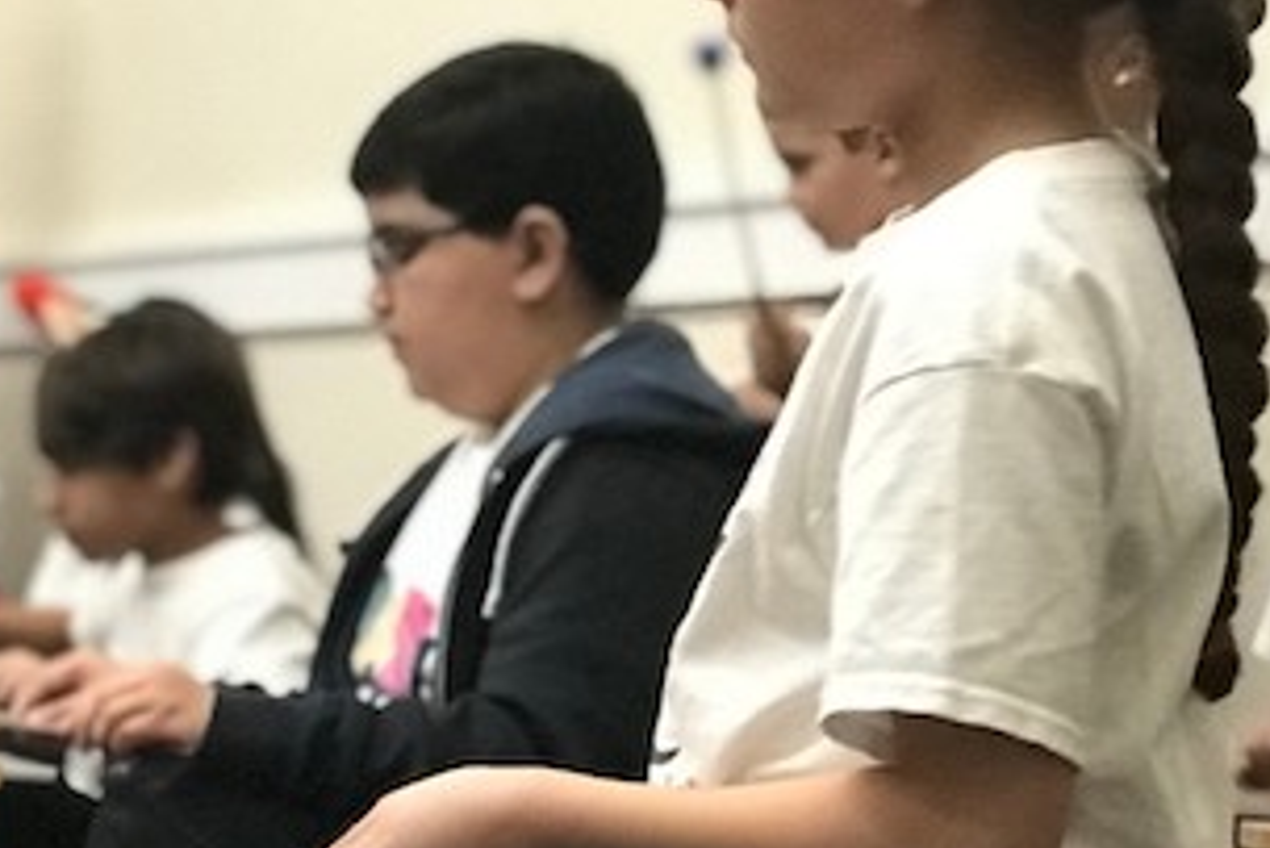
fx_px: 5506
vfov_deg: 8.8
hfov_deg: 13.0
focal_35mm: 156
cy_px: 710
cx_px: -46
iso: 1000
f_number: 2.8
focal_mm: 6.6
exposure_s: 1/60
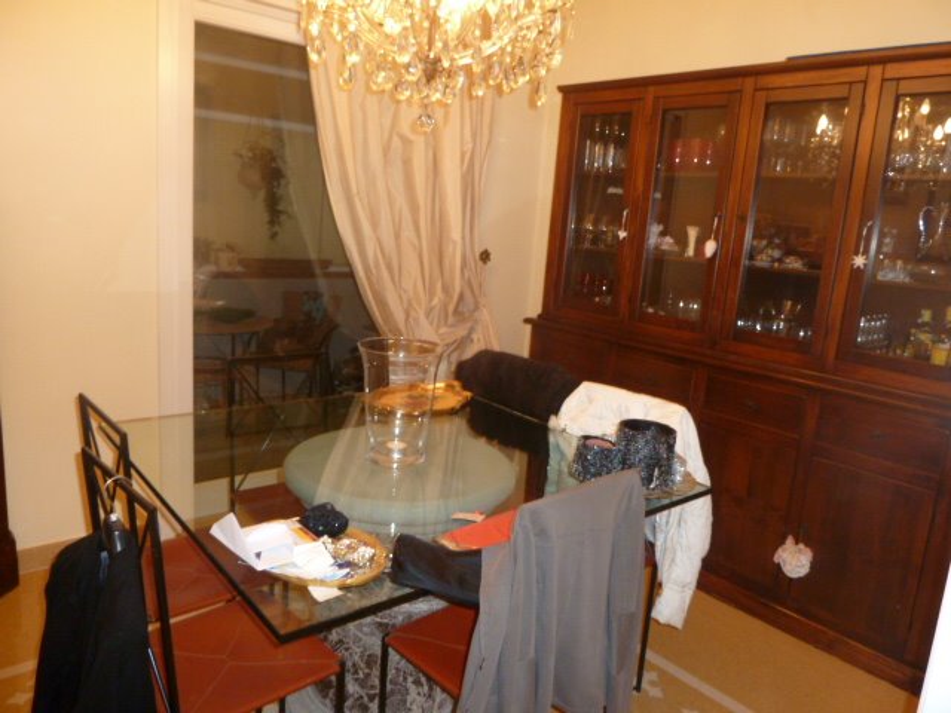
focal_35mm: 25
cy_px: 356
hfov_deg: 69.4
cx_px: 476
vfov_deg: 54.9
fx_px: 687
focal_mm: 4.1
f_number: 3.3
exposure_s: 1/30
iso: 320
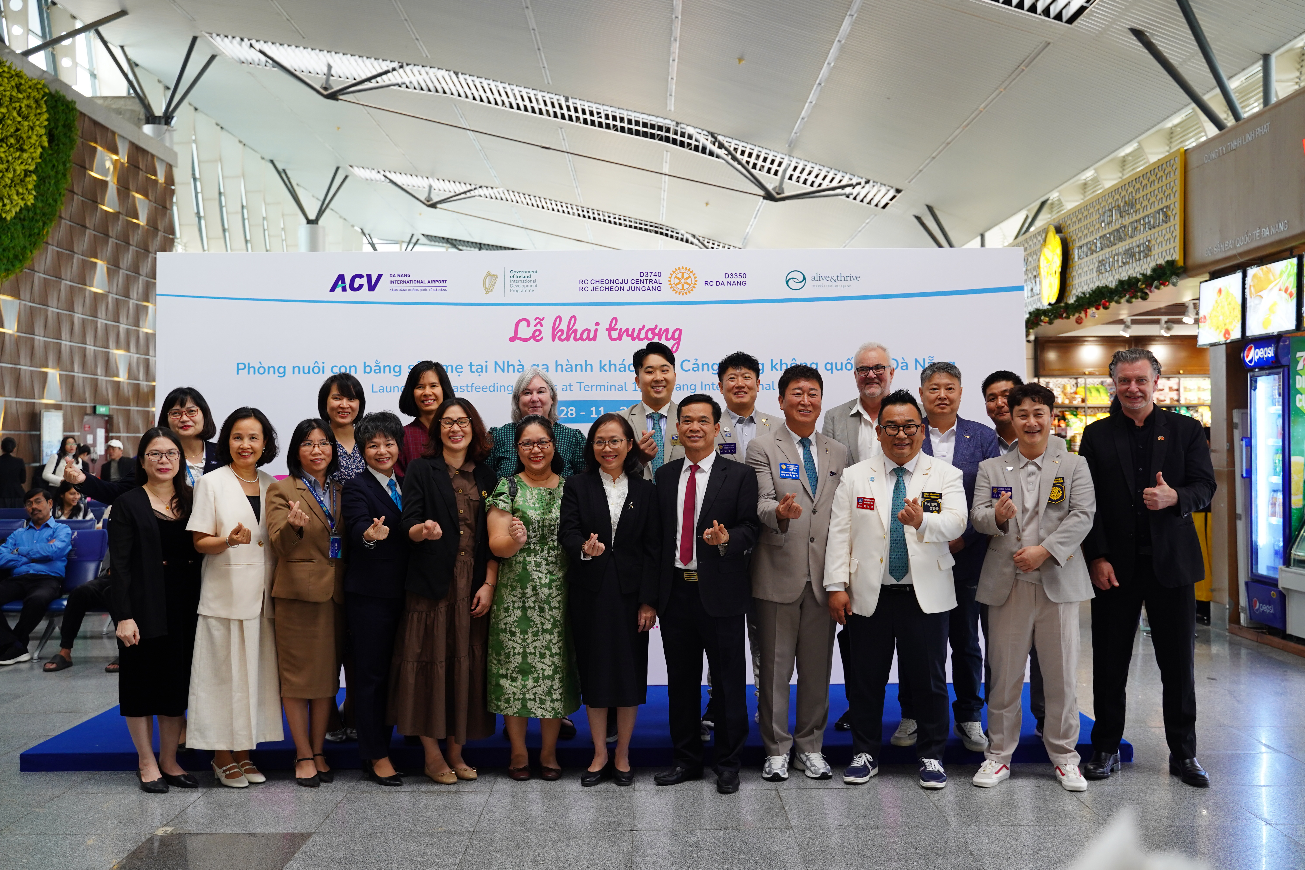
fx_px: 1377
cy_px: 435
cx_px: 652
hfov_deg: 50.7
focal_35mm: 38
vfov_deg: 35.1
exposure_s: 1/60
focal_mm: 38
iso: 800
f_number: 4
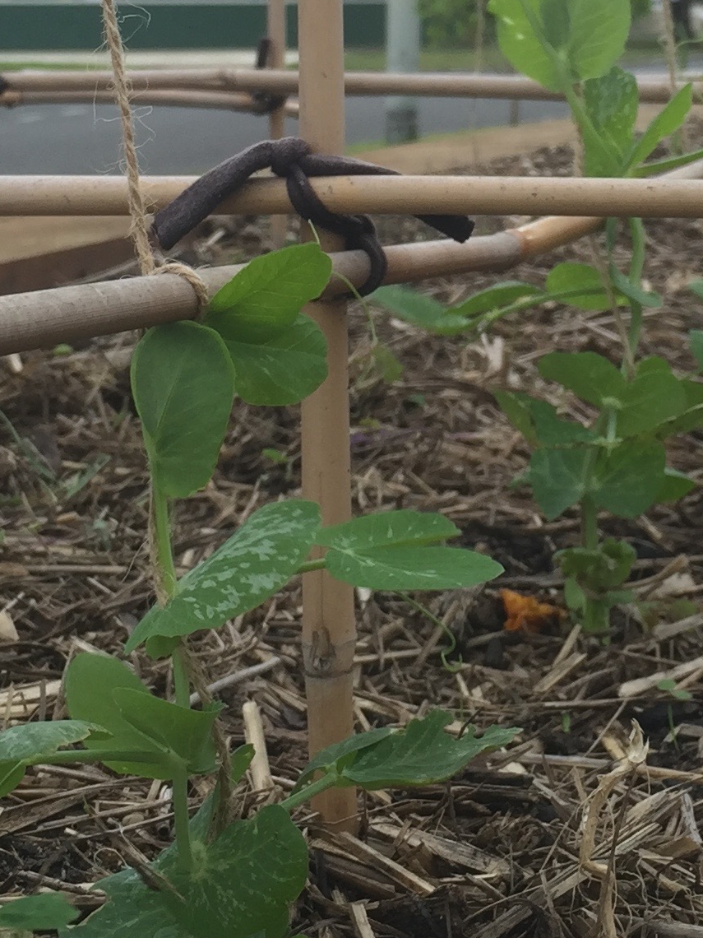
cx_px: 438
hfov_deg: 17.8
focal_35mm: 83
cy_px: 81
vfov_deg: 22.9
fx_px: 2247
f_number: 2.2
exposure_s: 1/50
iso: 32
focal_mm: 4.15
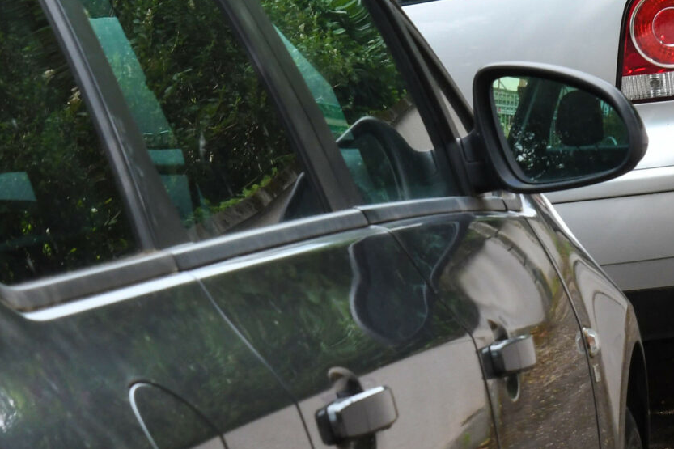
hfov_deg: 8.1
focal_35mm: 254
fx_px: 4746
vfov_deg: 5.4
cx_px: 679
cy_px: 264
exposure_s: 1/160
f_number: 11
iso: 400
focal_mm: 55
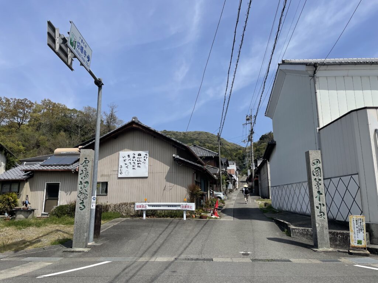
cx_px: 189
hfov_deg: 67.3
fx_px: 284
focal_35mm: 26
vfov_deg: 53.1
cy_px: 142
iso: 32
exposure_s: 1/5556
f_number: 1.6
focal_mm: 4.2
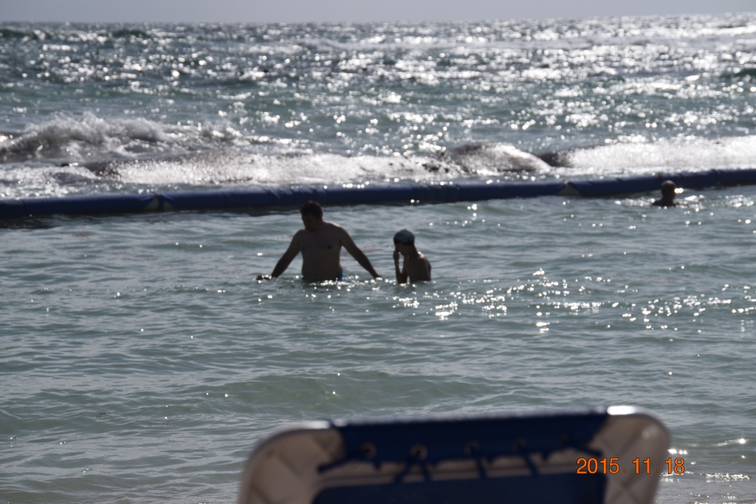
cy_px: 252
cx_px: 378
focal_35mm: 168
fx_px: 3527
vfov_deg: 8.2
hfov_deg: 12.2
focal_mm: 112
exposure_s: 1/2500
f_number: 8
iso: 200
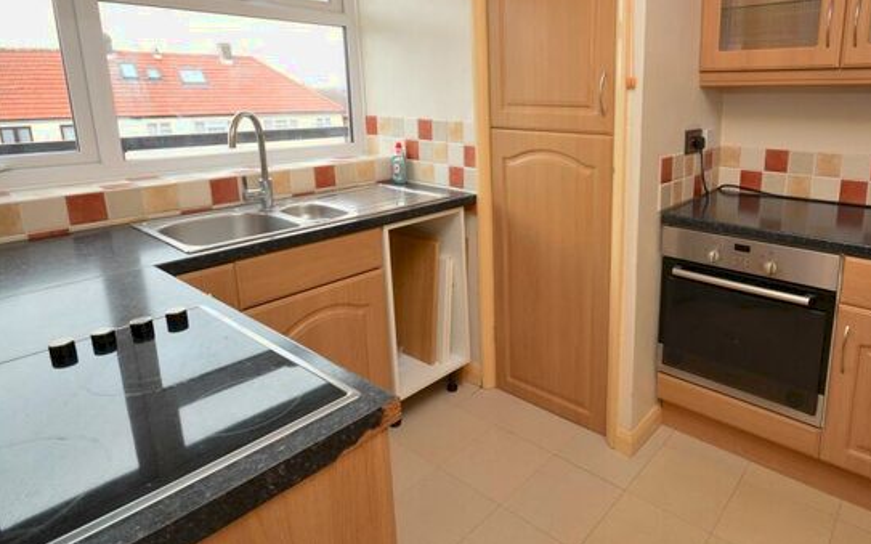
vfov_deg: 55.2
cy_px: 206
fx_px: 514
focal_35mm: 22
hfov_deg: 78.7
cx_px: 558
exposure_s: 1/30
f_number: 6.3
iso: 400
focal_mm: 11
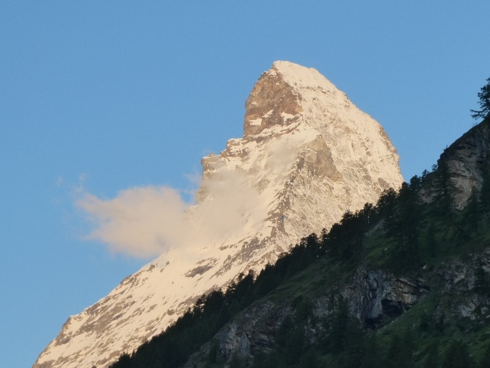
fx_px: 3256
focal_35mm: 230
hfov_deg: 8.6
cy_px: 243
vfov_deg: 6.5
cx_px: 302
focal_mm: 27.1
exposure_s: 1/125
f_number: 5.4
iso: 80
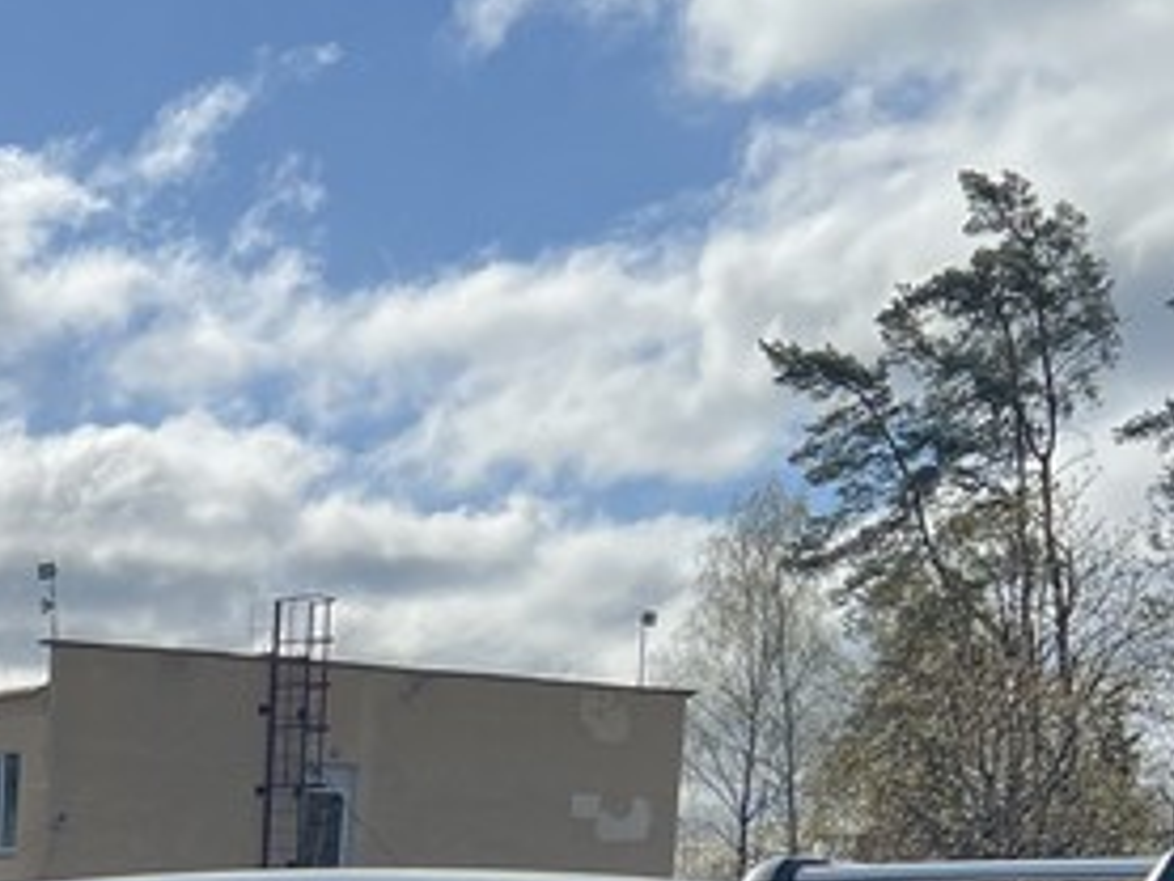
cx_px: -246
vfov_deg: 13.9
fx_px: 3257
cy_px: 1533
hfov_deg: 19.2
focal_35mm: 96
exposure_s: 1/4831
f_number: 1.5
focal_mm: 5.7
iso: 50
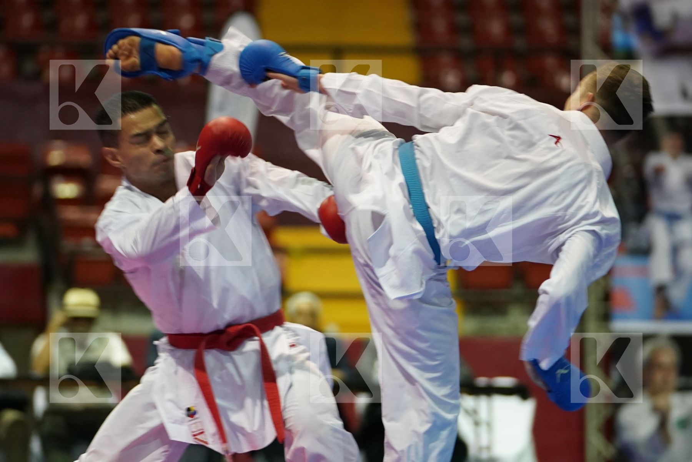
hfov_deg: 9.1
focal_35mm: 225
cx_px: 346
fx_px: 4325
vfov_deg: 6.1
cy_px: 231
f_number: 2.8
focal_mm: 150
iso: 2500
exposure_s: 1/250
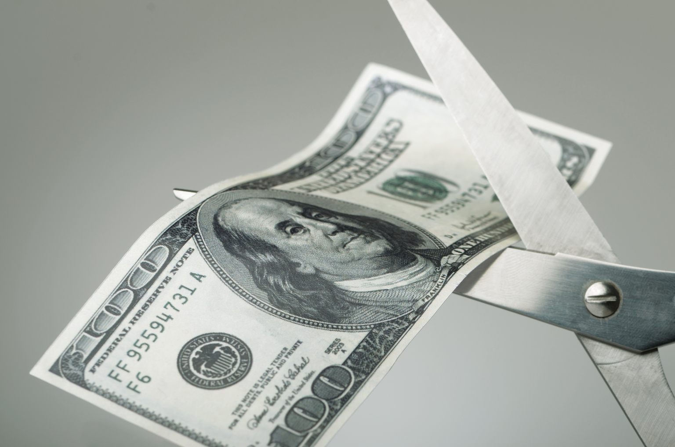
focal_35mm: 158
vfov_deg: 8.7
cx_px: 338
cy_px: 224
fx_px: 2947
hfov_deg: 13.1
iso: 100
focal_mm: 105
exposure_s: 1/200
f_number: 10
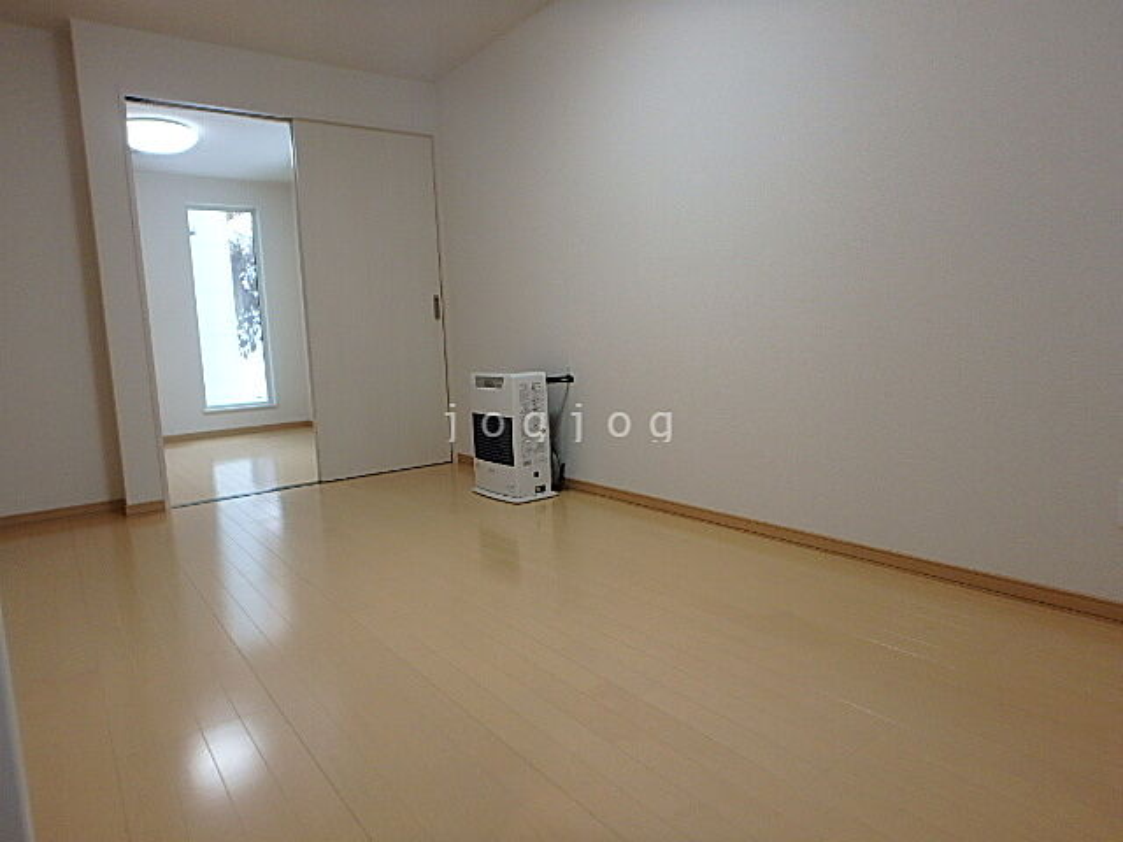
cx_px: 562
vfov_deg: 63.4
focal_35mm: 21
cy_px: 421
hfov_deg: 79.0
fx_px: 681
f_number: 3.5
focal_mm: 3.7
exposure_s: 1/40
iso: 200
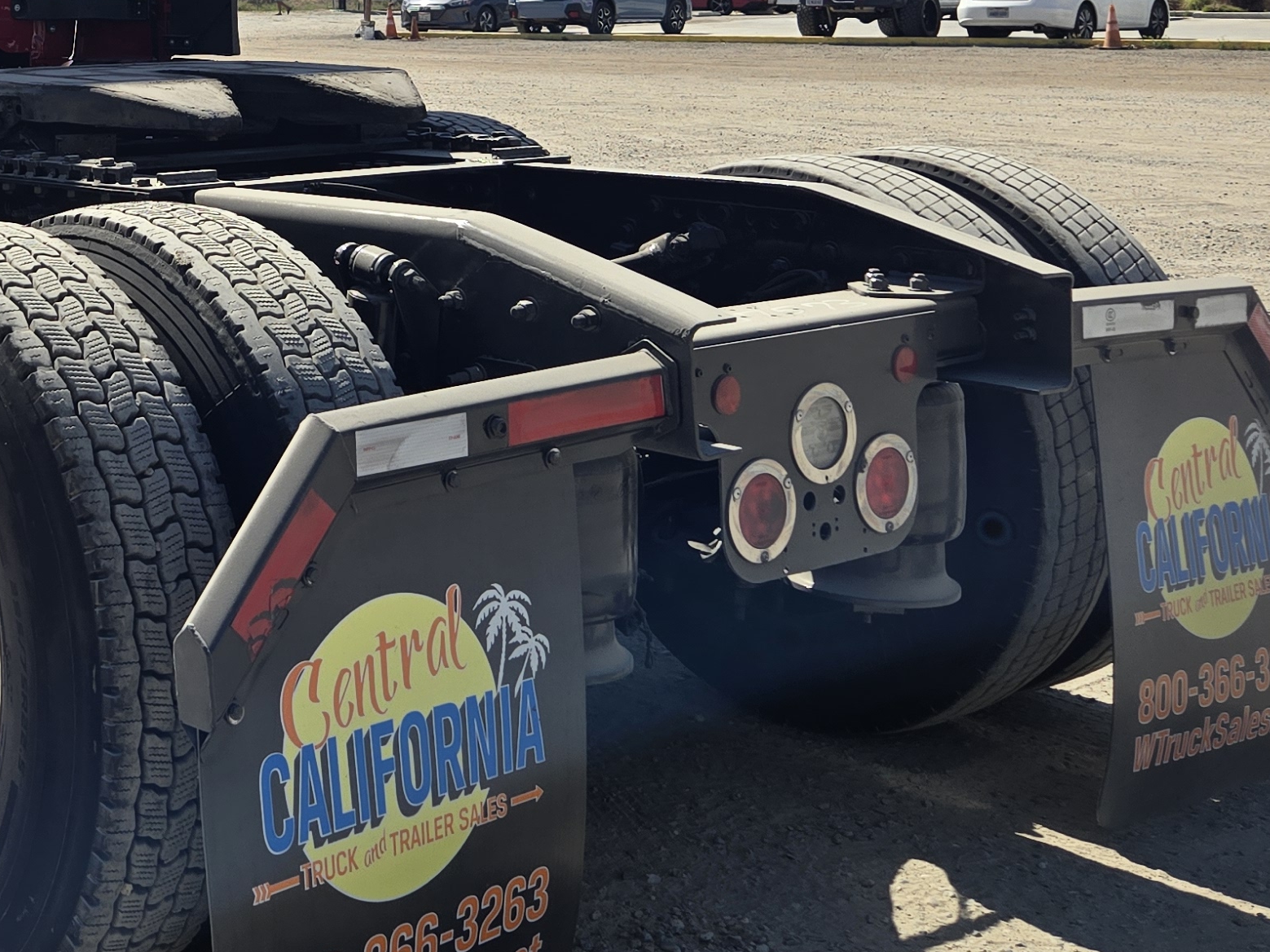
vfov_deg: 23.8
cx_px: 69
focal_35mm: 59
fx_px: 2164
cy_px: 15
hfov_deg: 30.9
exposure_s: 1/1936
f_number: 1.8
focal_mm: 5.4
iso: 25
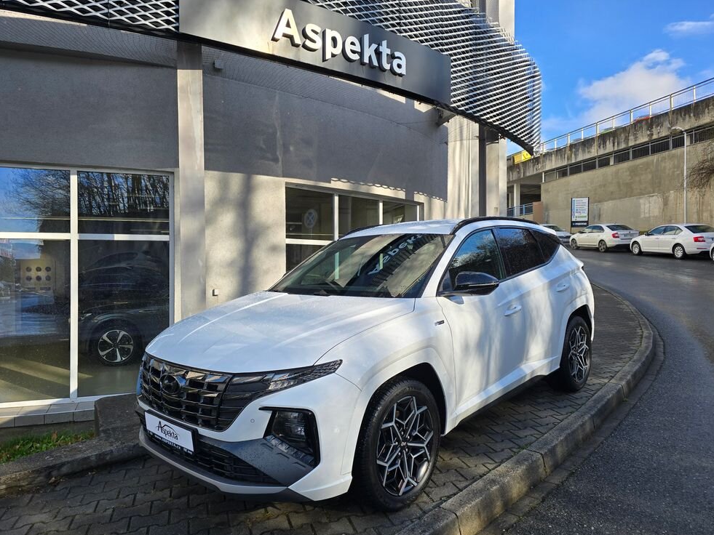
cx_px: 349
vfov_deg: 56.8
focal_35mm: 24
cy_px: 267
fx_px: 495
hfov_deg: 71.6
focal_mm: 6.3
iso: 12
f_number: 1.7
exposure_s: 1/282
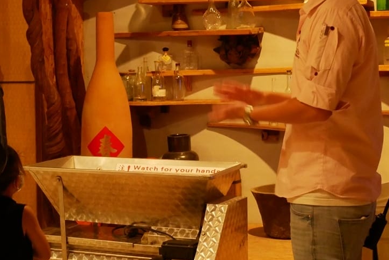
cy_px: 122
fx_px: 638
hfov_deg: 33.9
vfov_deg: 23.0
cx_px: 170
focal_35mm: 59
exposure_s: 1/20
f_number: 4.9
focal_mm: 22
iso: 3200
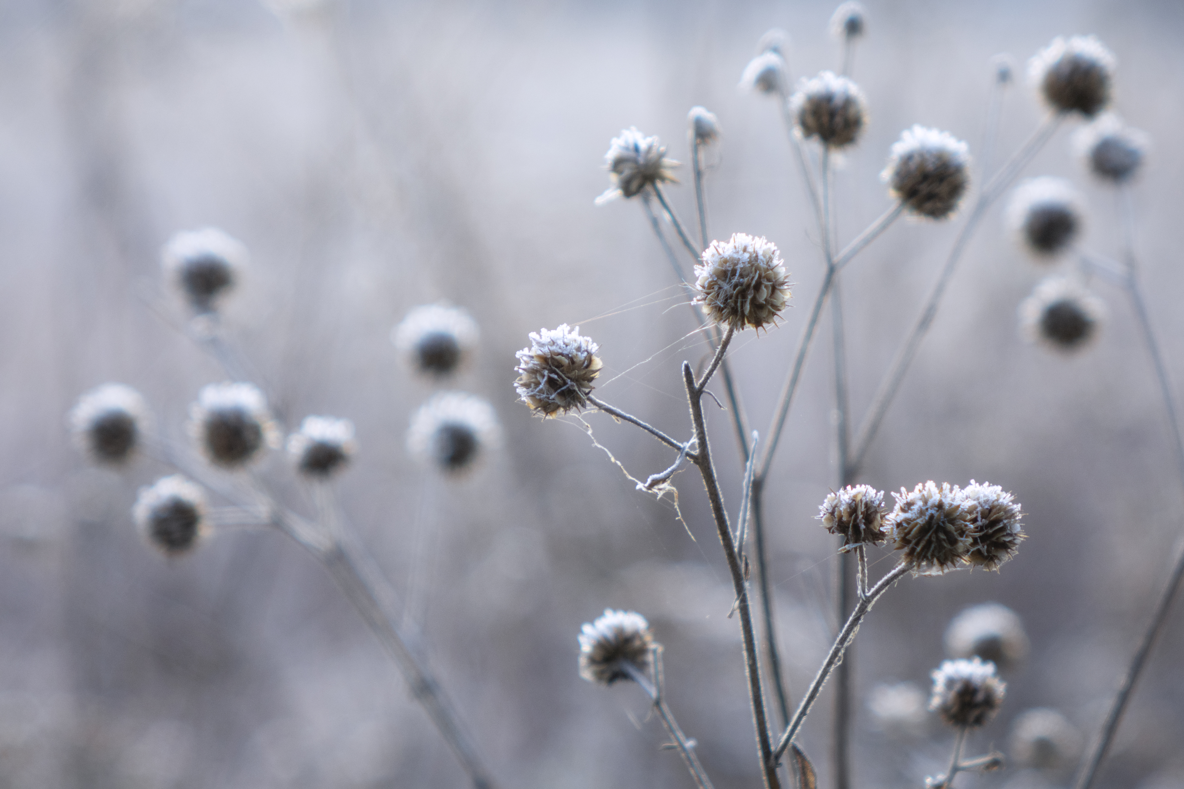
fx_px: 4440
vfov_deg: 10.2
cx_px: 592
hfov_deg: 15.2
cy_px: 394
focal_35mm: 135
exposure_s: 1/160
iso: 250
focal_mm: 49.44
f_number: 2.8
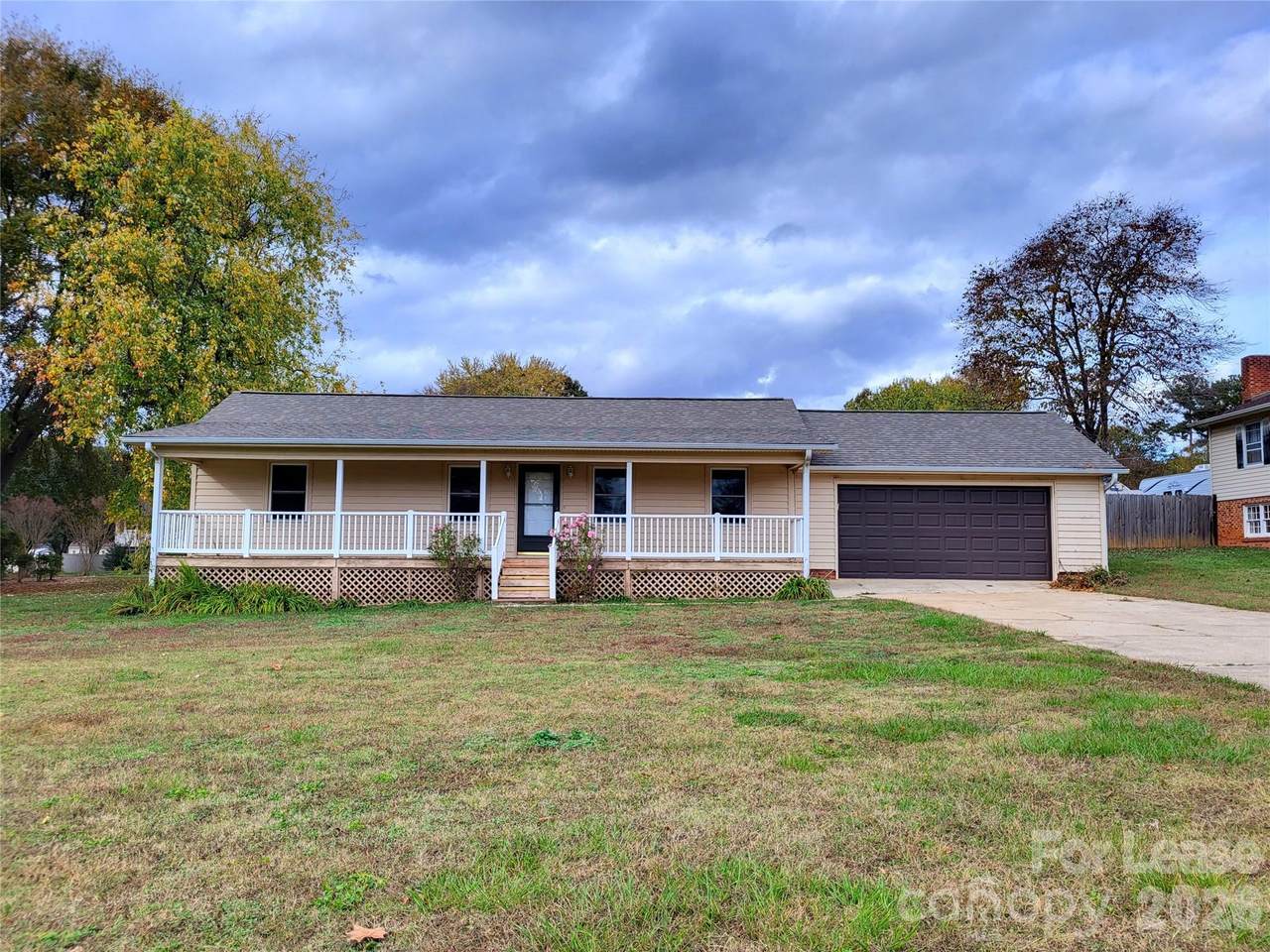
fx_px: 954
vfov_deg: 53.1
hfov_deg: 67.3
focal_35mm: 26
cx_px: 635
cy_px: 476
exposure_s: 1/1000
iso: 40
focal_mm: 5.4
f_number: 1.8
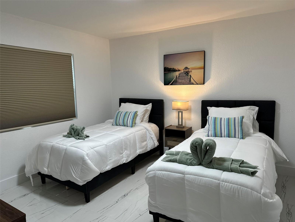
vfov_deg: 56.8
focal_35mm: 24
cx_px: 148
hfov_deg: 71.6
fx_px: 205
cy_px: 111
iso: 200
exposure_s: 1/120
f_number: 1.78
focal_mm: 6.86
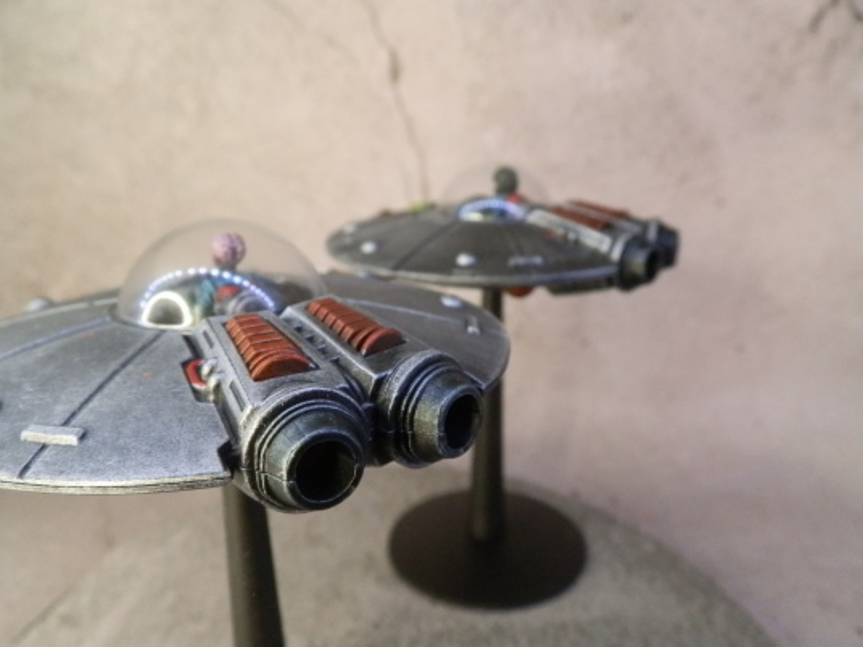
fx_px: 698
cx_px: 432
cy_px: 324
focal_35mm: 28
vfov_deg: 49.7
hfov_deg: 63.4
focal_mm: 5
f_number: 3.1
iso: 400
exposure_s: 1/125
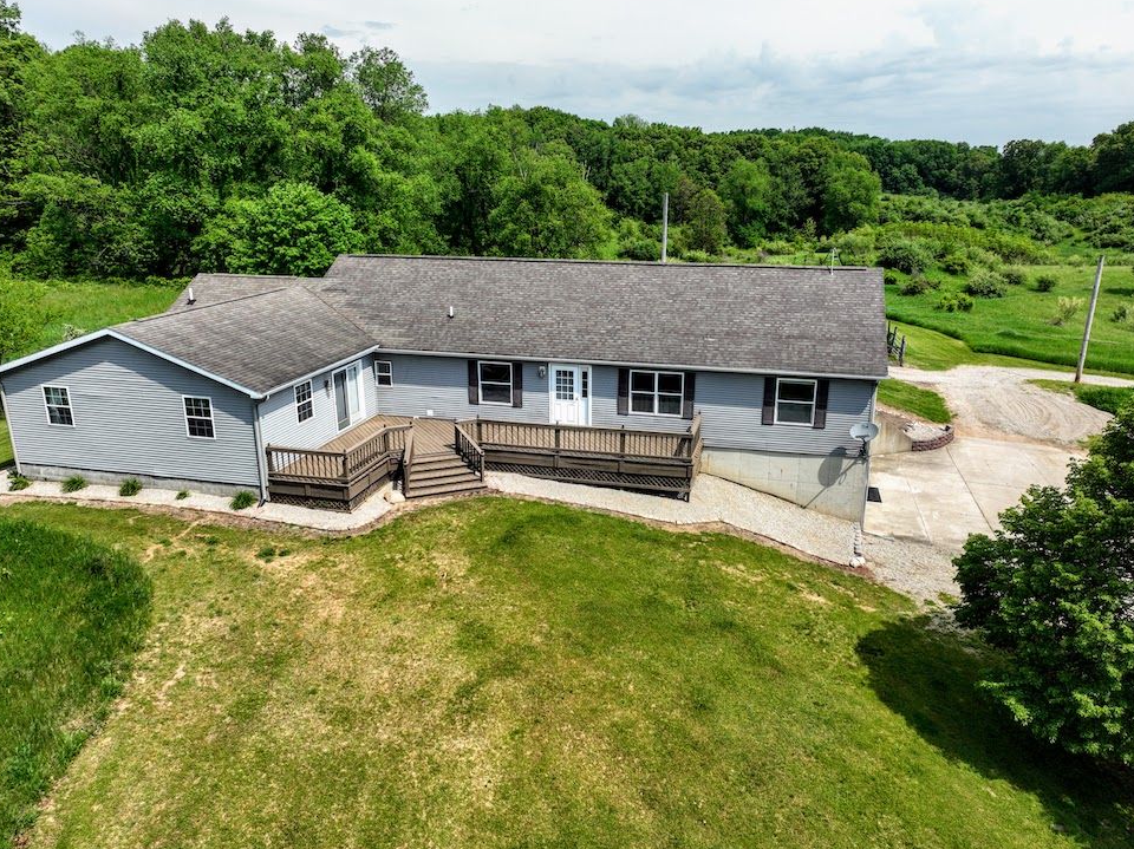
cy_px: 424
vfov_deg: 54.8
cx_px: 578
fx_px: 819
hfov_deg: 69.4
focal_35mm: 25
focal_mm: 12.29
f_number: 2.8
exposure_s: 1/1600
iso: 100
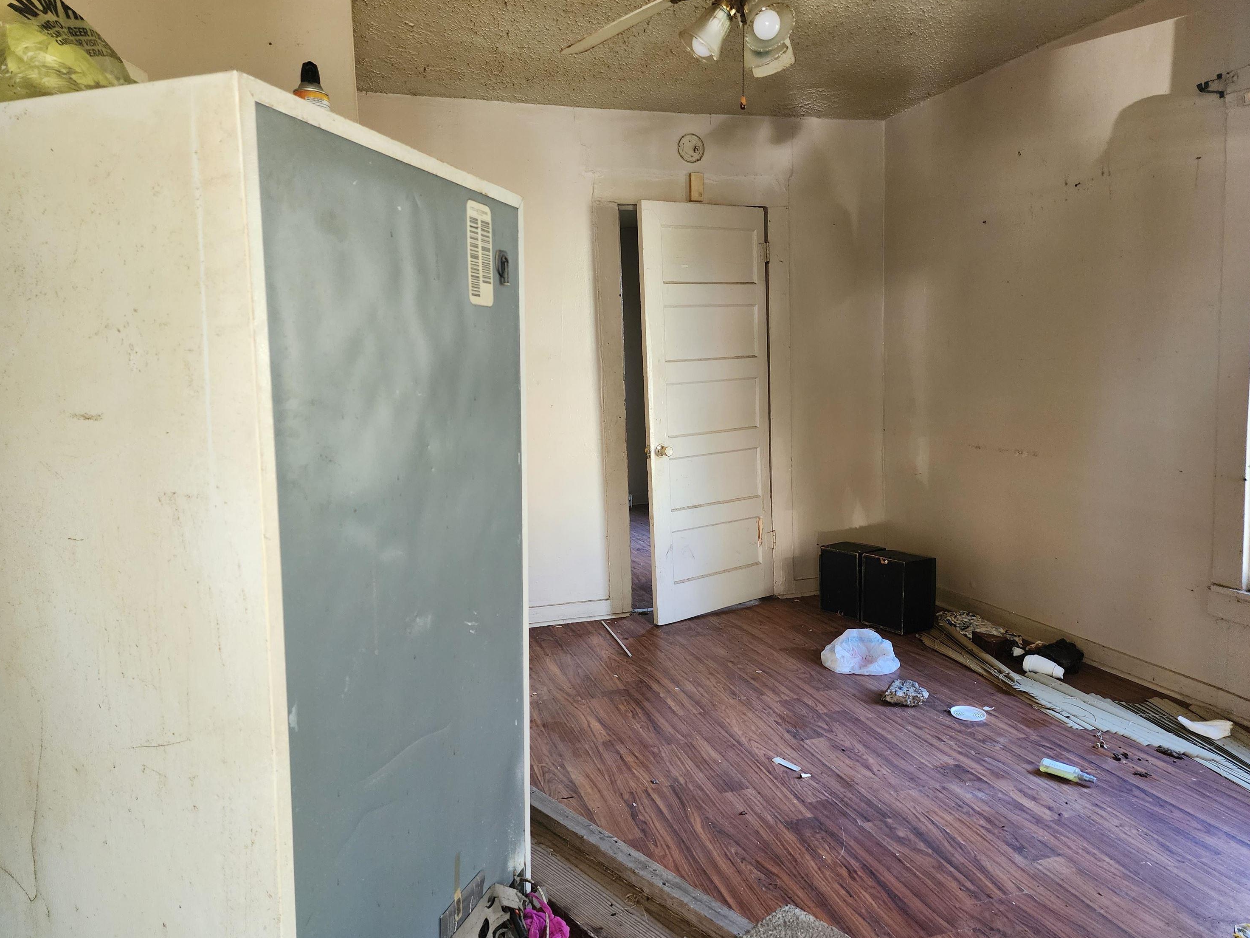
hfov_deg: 71.6
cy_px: 465
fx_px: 867
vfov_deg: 56.8
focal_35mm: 24
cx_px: 603
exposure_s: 1/120
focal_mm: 6.4
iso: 500
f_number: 1.8
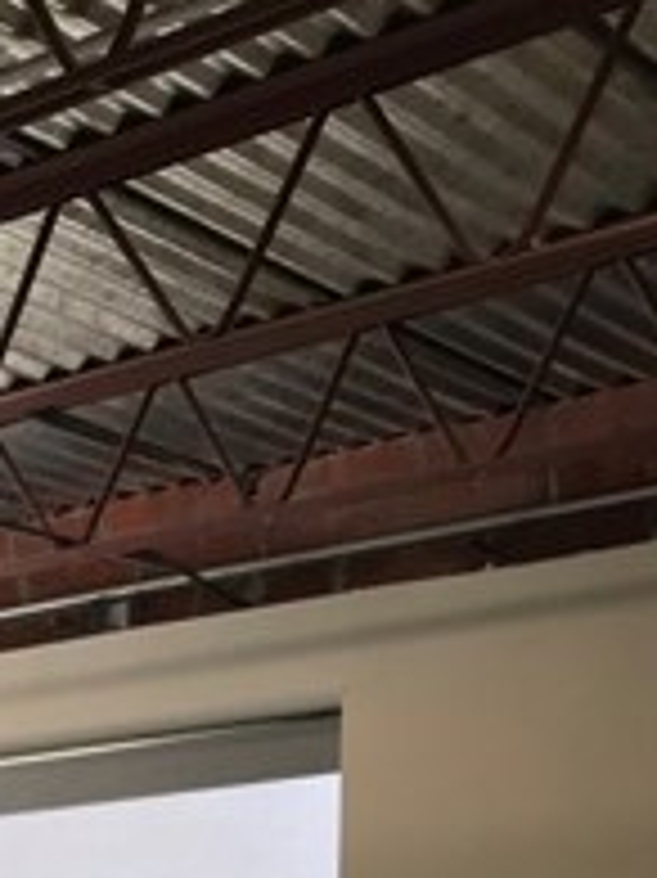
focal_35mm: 92
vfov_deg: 18.4
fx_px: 2331
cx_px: -54
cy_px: 1400
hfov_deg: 15.6
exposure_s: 1/120
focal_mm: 3.99
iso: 40
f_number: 1.8
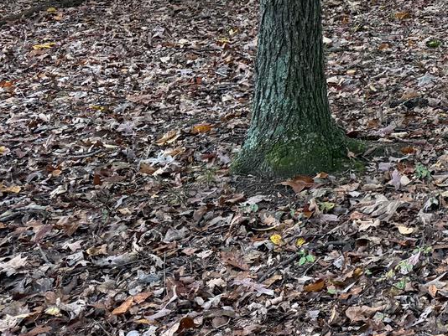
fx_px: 1191
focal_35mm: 92
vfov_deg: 15.3
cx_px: 784
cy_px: -111
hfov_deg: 17.6
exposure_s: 1/236
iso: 125
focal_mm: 6.76
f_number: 1.78
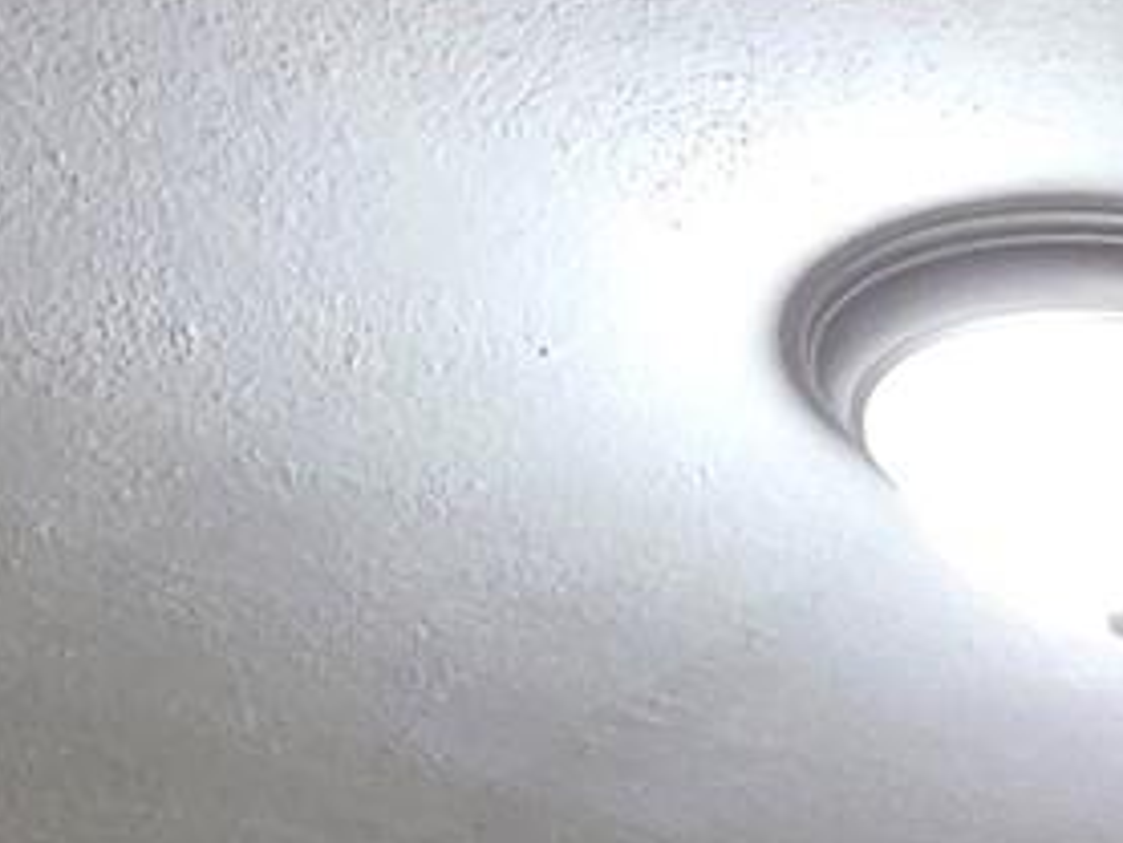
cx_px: 1784
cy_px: 2278
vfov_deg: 11.4
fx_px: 3116
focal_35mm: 96
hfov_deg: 17.8
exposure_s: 1/60
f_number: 1.9
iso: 200
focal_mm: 2.2
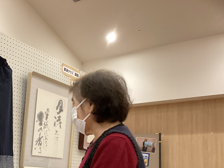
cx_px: 55
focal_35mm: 52
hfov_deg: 36.0
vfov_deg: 27.4
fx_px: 336
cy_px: 139
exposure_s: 1/60
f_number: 2.4
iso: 250
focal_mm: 3.3
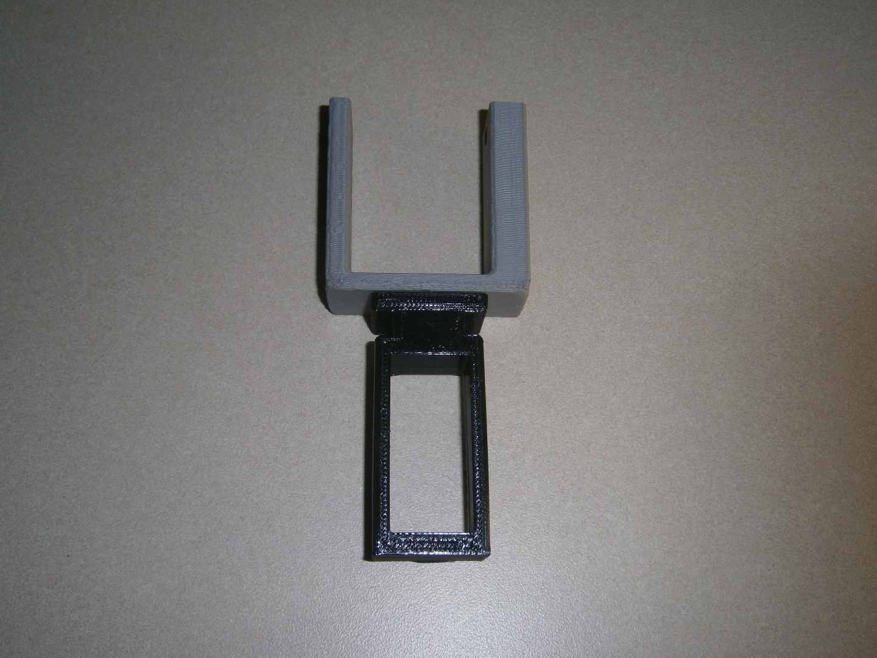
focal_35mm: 36
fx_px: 912
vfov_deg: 39.7
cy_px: 329
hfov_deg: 51.4
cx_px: 438
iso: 125
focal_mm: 6.4
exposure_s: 1/40
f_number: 3.1
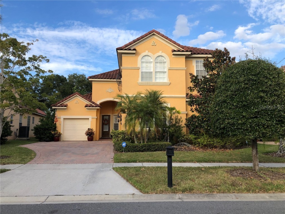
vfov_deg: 49.7
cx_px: 142
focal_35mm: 28
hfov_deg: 63.4
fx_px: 231
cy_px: 107
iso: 20
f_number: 1.8
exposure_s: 1/934
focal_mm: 3.99
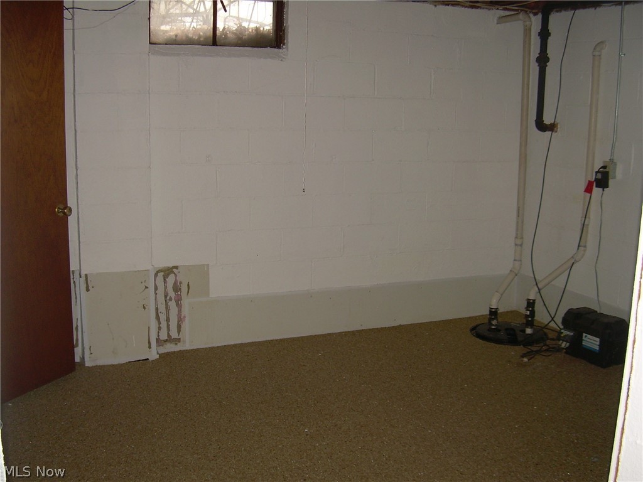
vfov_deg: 37.7
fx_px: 706
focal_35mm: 38
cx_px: 322
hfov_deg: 49.0
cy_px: 241
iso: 71
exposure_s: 1/60
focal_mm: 6.3
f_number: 2.8
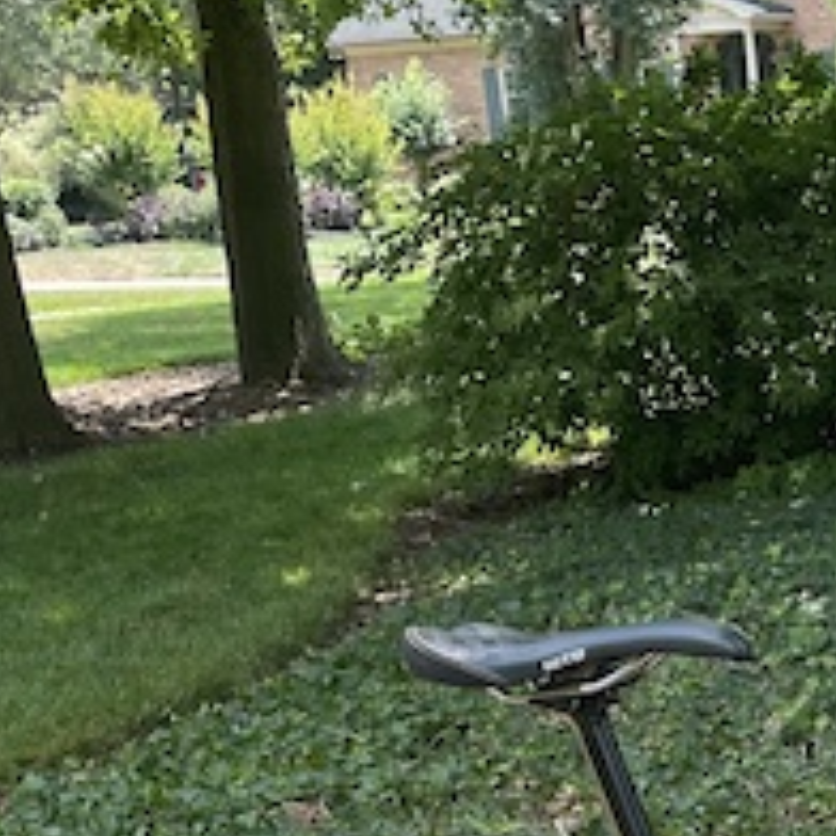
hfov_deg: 17.3
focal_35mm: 94
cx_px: 1109
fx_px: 2568
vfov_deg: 17.2
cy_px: 1147
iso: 32
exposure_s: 1/206
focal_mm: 4.2
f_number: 1.6
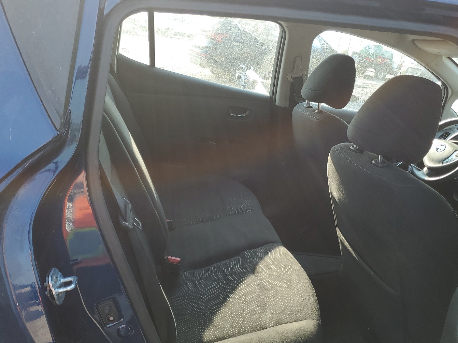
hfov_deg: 58.3
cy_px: 175
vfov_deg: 45.4
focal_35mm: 31
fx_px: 410
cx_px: 245
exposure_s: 1/417
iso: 50
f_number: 1.5
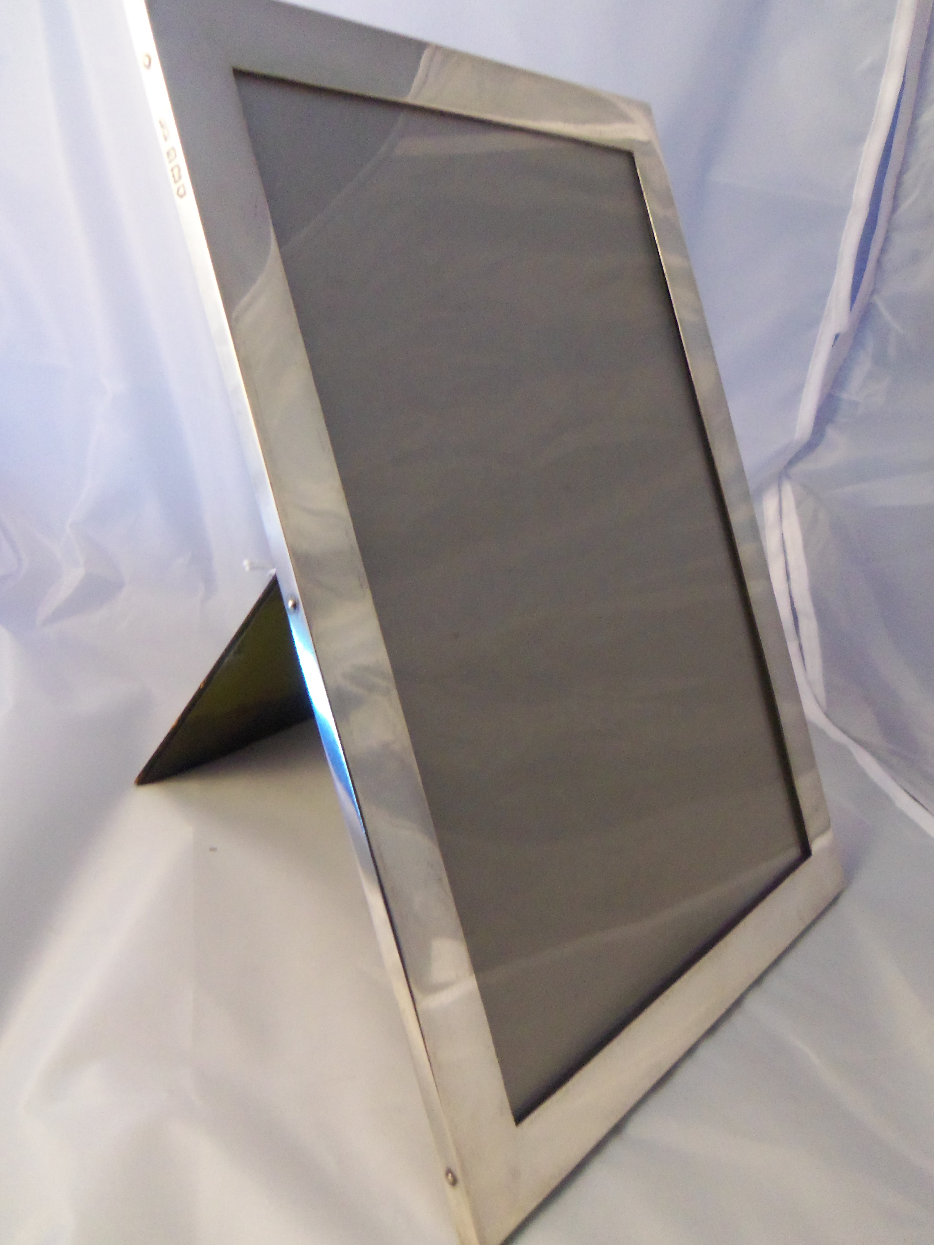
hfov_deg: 49.7
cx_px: 467
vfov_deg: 63.4
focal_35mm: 28
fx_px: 1007
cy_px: 622
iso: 400
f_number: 3.9
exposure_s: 1/25
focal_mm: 5.1
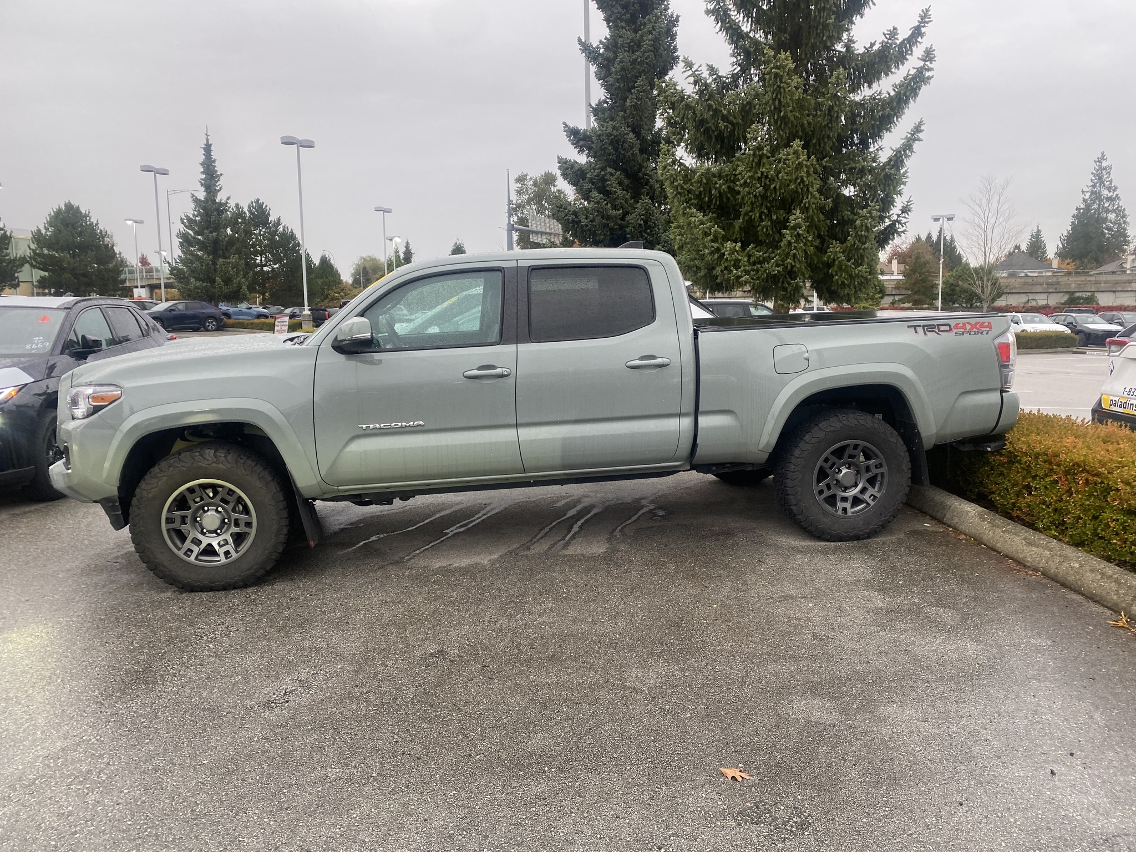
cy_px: 426
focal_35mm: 26
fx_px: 853
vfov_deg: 53.1
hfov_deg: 67.3
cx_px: 568
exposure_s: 1/100
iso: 100
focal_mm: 4.25
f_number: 1.8
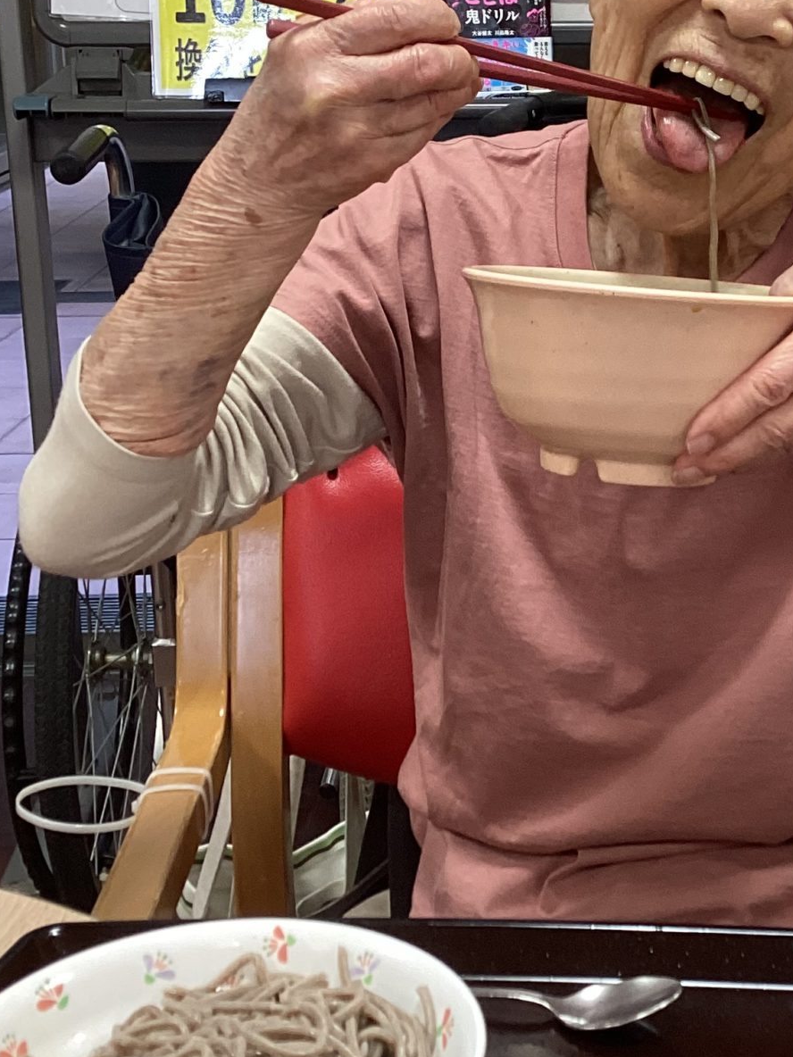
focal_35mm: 67
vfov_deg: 28.8
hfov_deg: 21.4
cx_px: 734
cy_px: 374
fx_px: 2046
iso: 100
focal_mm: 3.3
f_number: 2.4
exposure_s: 1/60
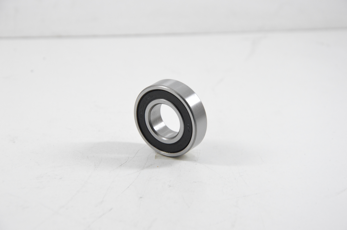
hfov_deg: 13.1
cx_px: 174
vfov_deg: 8.7
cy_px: 115
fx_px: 1517
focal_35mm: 158
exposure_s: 1/100
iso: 3200
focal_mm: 105
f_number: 8
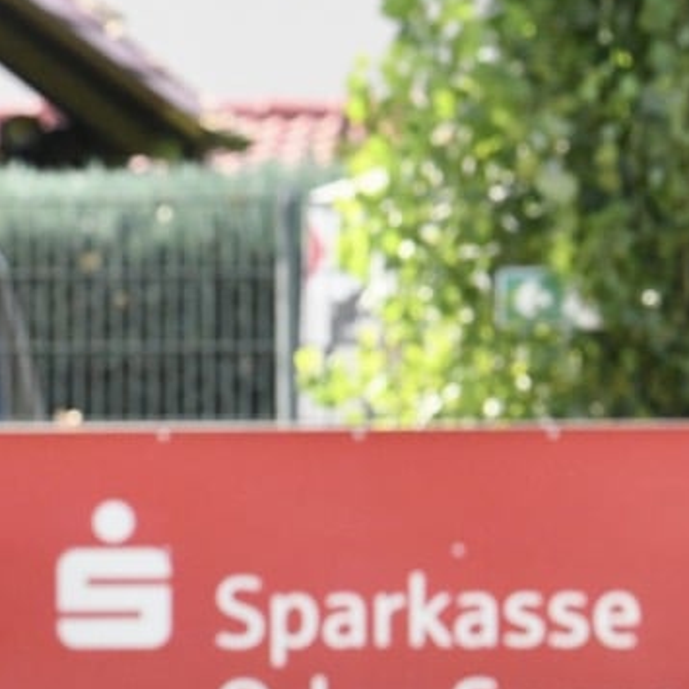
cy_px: 775
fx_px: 15853
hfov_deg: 2.5
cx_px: -437
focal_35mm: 704
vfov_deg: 2.5
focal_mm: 230
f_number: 10
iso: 5000
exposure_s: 1/1600
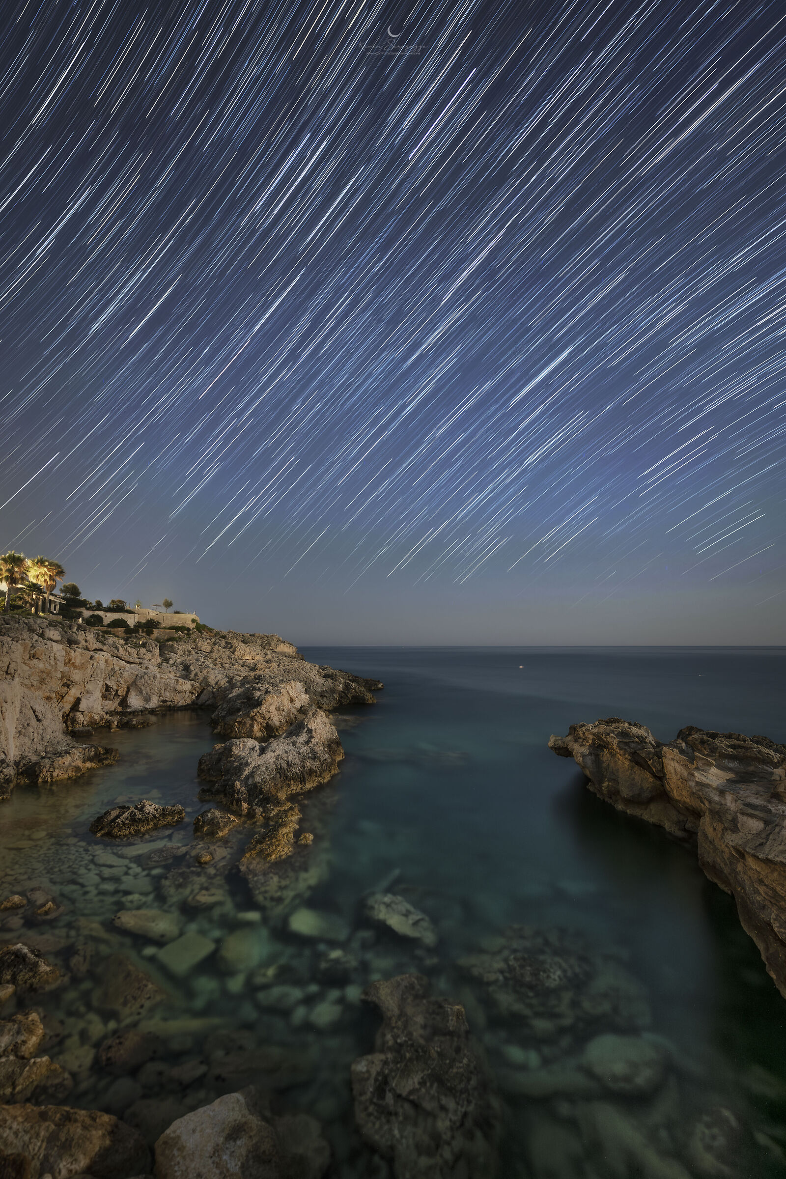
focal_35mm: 16
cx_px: 393
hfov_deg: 73.7
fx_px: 524
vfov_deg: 96.7
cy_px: 590
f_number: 2.2
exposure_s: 20
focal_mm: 16
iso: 400
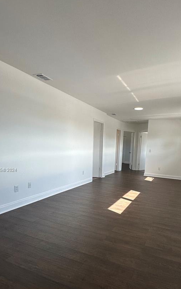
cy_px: 170
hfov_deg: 54.5
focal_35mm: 22
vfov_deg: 78.9
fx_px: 174
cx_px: 112
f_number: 2.2
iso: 50
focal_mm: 2.22
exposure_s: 1/120
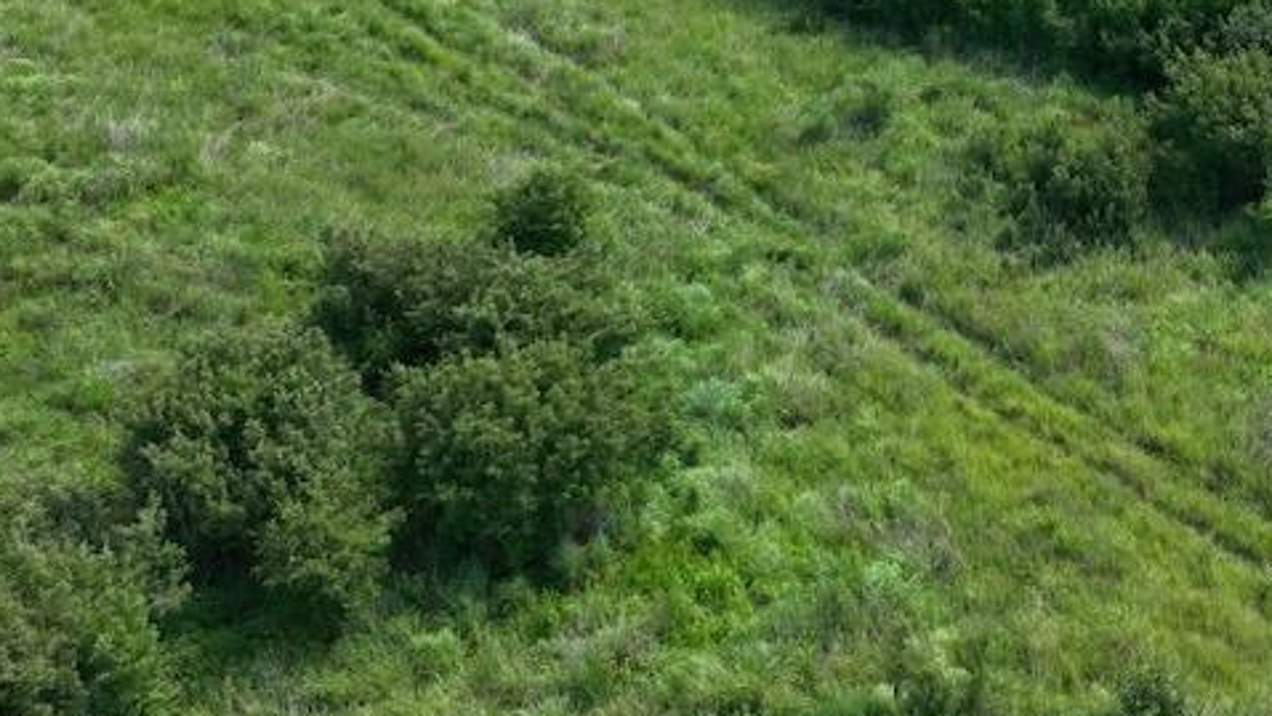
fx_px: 2361
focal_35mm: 70
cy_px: -266
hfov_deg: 29.0
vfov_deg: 16.2
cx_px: 1136
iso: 300
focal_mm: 12.29
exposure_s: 1/3200
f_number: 2.8
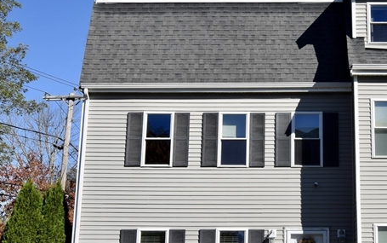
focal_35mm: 55
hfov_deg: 35.9
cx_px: 299
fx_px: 580
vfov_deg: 23.6
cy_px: 145
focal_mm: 16
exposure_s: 1/500
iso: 200
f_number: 11
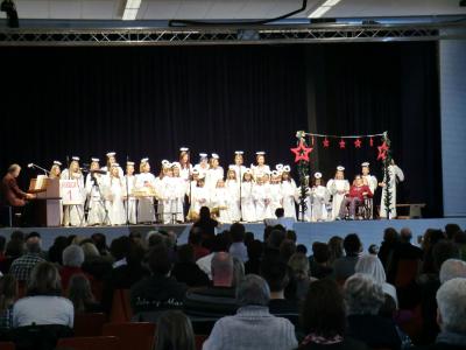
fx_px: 1198
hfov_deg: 22.0
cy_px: 175
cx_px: 233
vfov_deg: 16.6
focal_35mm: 89
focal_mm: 16
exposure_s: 1/30
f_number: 4.8
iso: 400
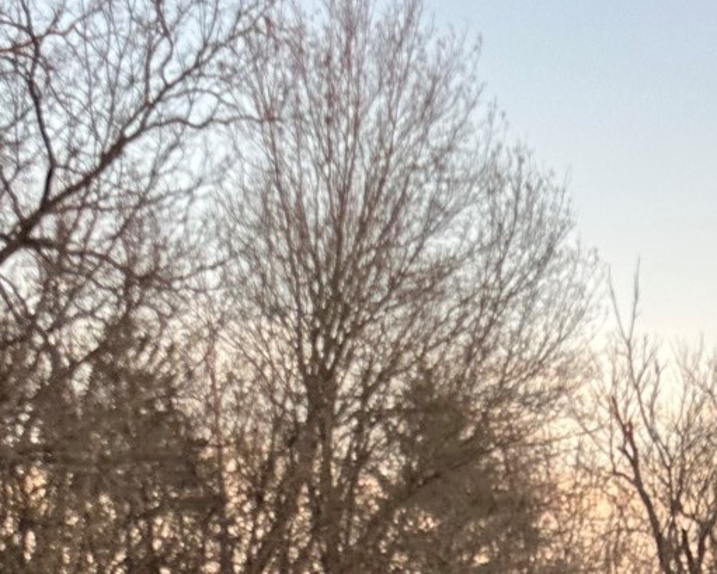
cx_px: 551
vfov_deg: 15.5
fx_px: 1868
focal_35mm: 88
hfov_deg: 21.5
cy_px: 956
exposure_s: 1/314
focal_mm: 6.86
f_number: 1.78
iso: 80
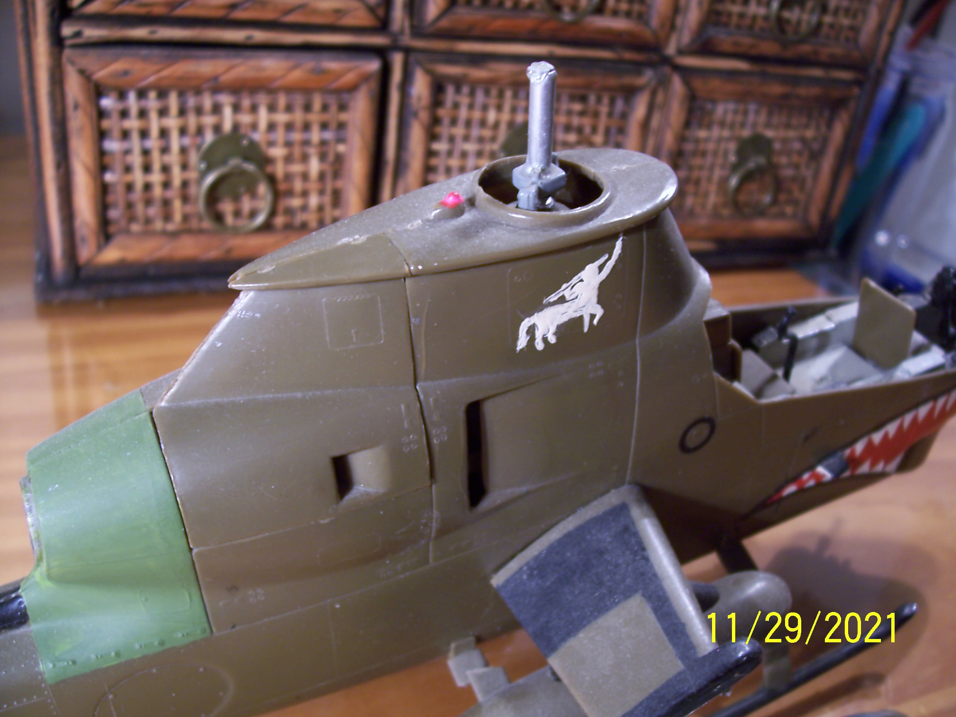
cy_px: 358
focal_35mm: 34
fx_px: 939
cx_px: 478
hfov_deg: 54.0
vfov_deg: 41.8
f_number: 2.7
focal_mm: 5.6
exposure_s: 1/8
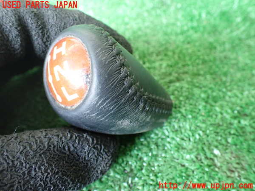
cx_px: 128
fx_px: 221
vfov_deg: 46.8
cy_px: 96
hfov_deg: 60.0
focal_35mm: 30
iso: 800
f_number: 2.3
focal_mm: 5.4
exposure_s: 1/50
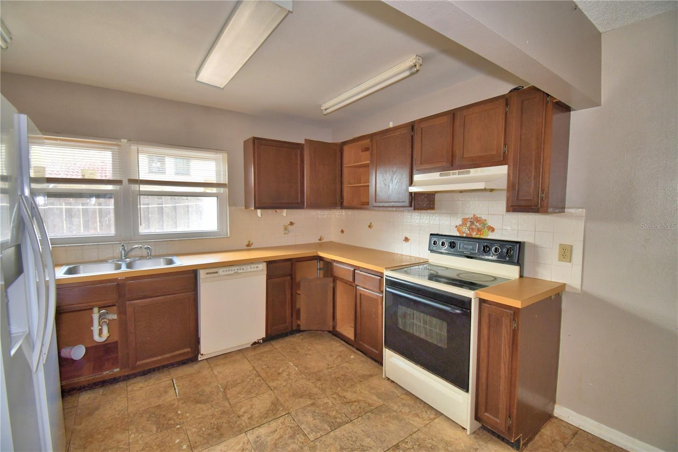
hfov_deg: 100.4
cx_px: 339
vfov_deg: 77.3
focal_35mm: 15
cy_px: 226
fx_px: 282
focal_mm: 10
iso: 280
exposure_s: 1/30
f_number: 4.5
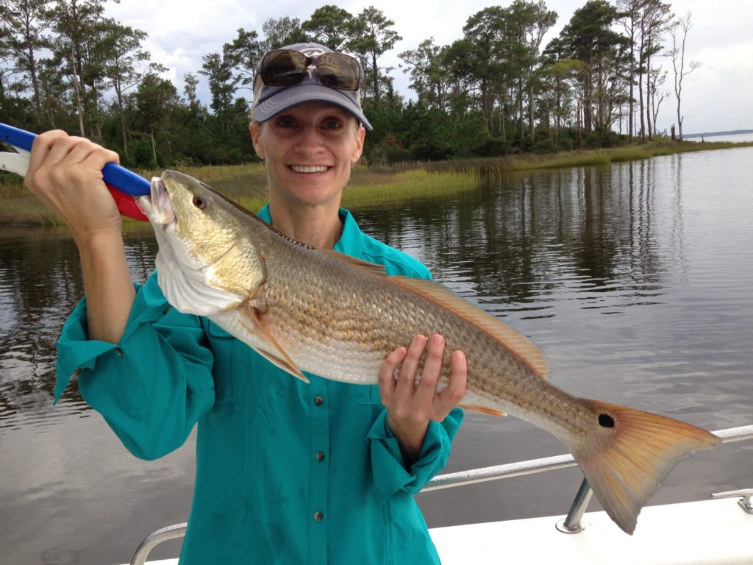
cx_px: 376
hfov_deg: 55.4
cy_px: 282
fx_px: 718
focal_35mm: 33
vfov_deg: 42.9
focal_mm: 4.12
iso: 50
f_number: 2.4
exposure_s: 1/212
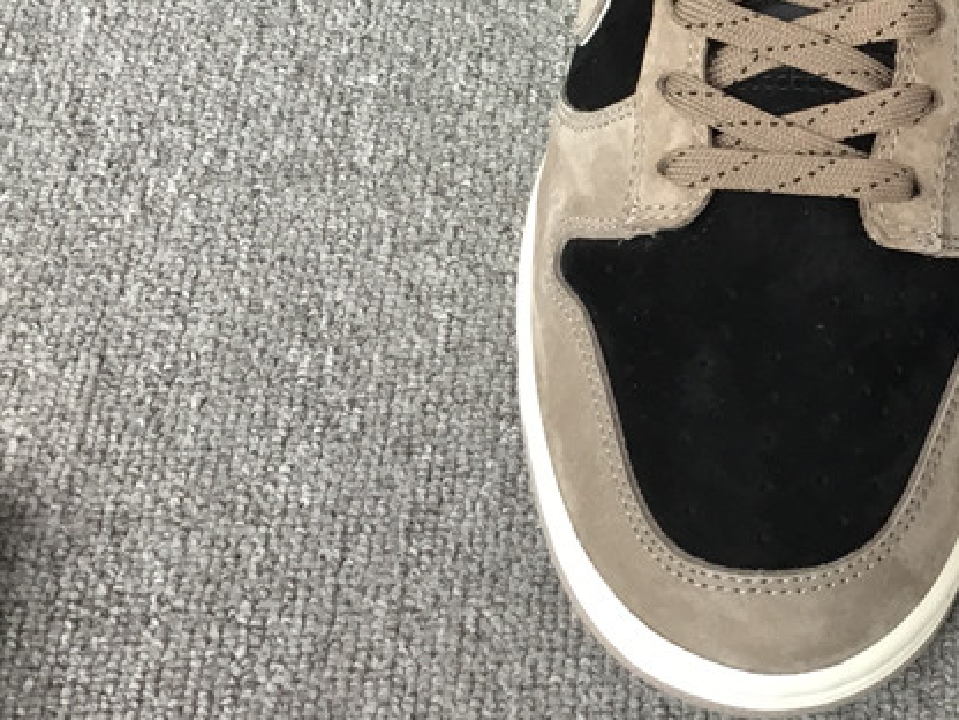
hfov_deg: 27.0
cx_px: 1007
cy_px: 107
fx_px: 1856
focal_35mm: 67
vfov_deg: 21.6
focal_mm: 3.3
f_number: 2.4
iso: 80
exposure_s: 1/33
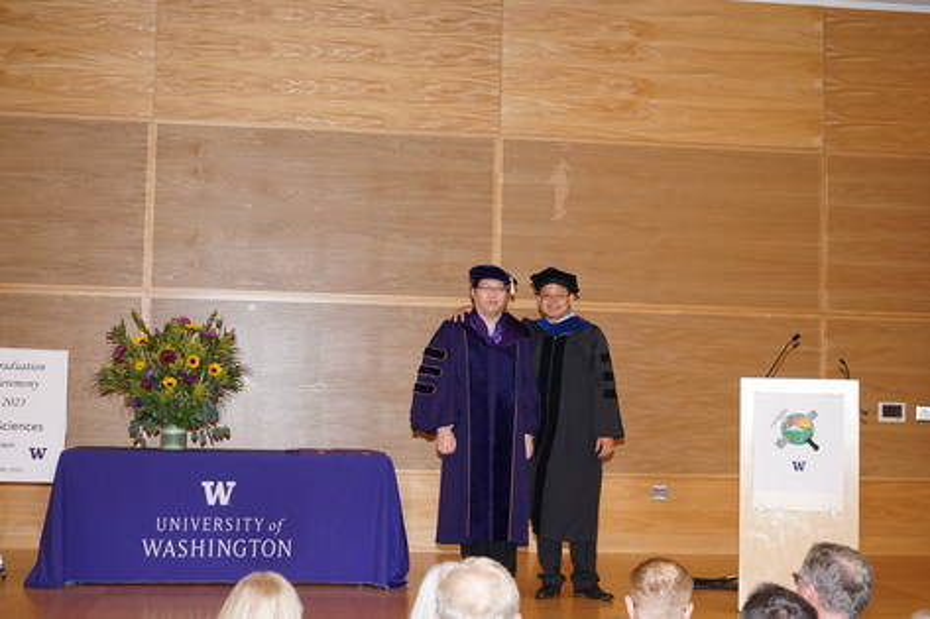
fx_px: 1394
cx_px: 465
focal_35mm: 54
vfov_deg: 25.0
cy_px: 310
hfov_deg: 36.9
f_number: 5
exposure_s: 1/80
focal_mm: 54
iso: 1600
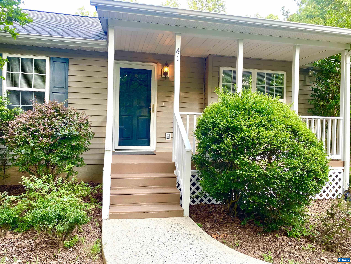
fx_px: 264
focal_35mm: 26
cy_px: 132
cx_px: 176
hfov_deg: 67.3
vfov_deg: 53.1
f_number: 1.8
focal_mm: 4.25
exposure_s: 1/121
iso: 80
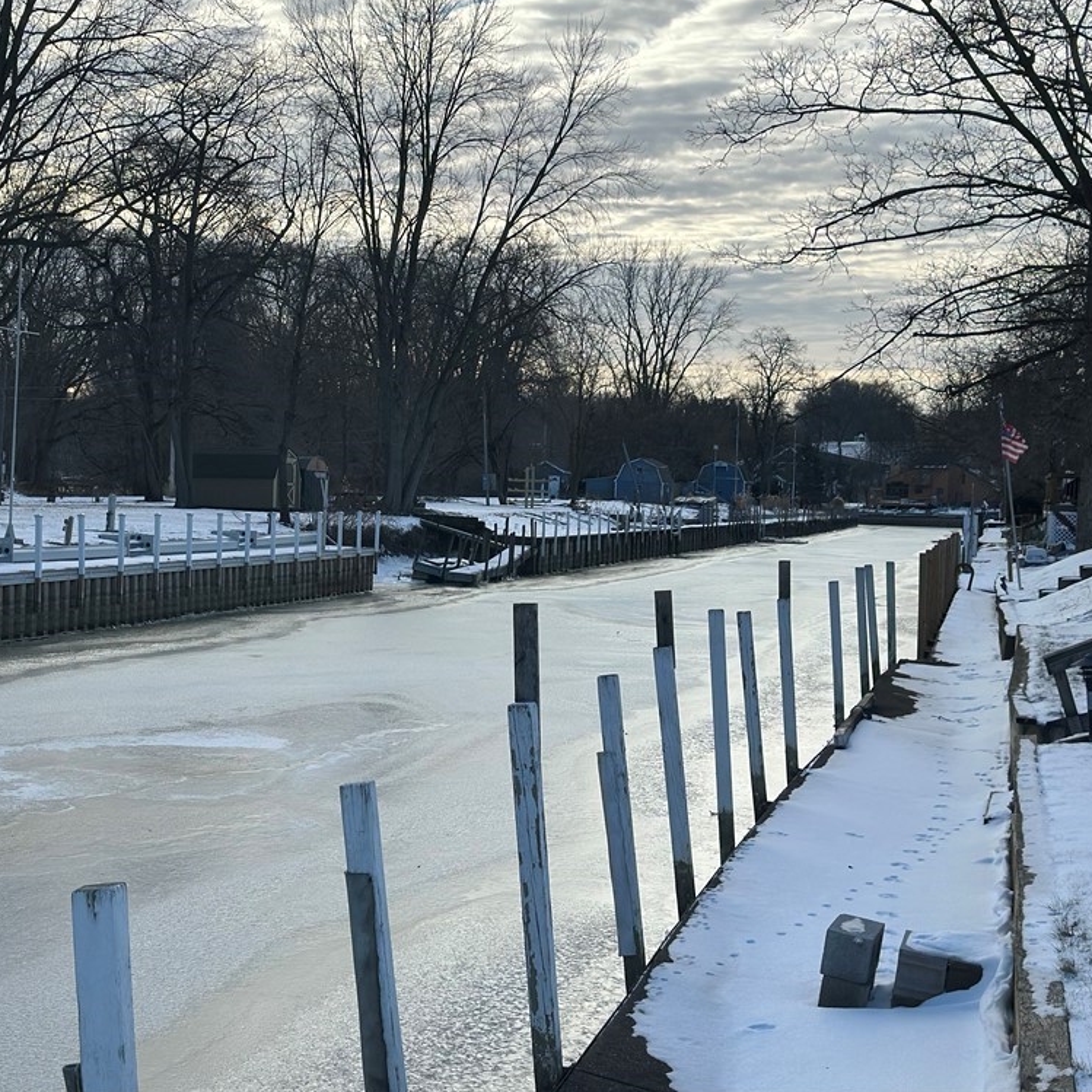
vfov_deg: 29.6
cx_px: 388
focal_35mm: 58
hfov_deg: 29.4
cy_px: 537
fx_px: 2070
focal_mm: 6.86
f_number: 1.78
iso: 100
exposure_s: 1/4367
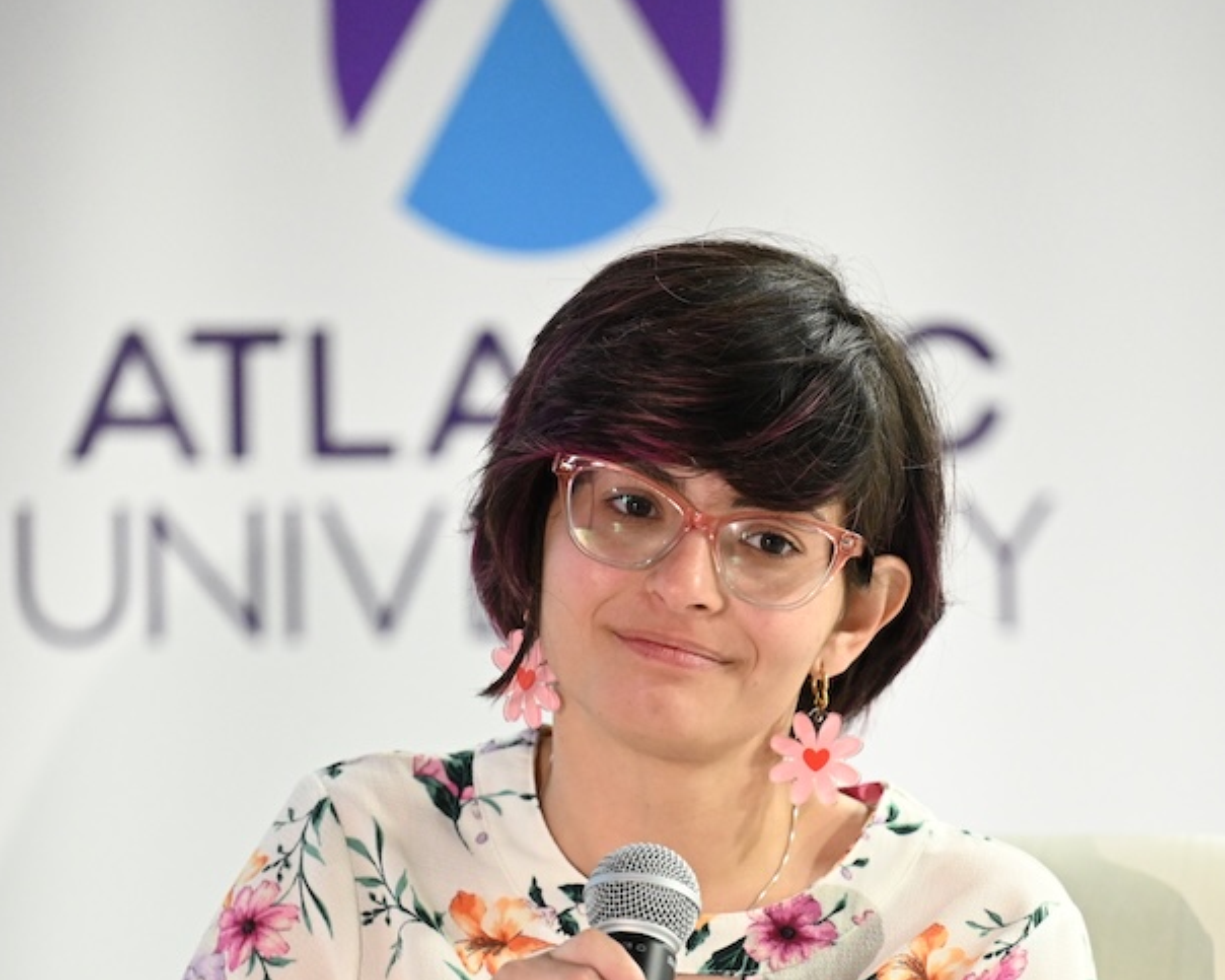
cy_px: 857
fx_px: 13340
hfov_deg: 5.3
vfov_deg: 4.2
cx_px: 631
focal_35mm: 368
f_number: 2.8
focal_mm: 185
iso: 4000
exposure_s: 1/200
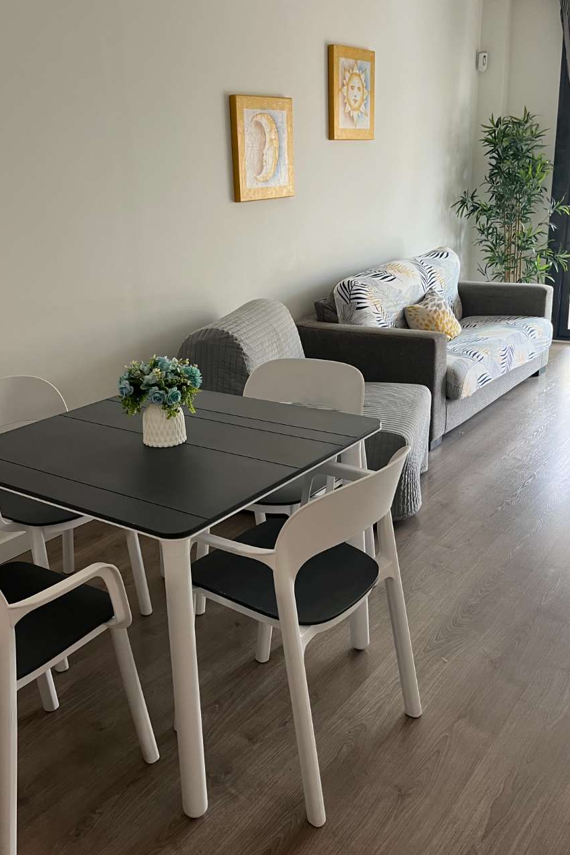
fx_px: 760
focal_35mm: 32
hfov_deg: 41.0
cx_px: 237
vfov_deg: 58.7
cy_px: 407
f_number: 1.6
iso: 80
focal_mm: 5.1
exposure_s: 1/50
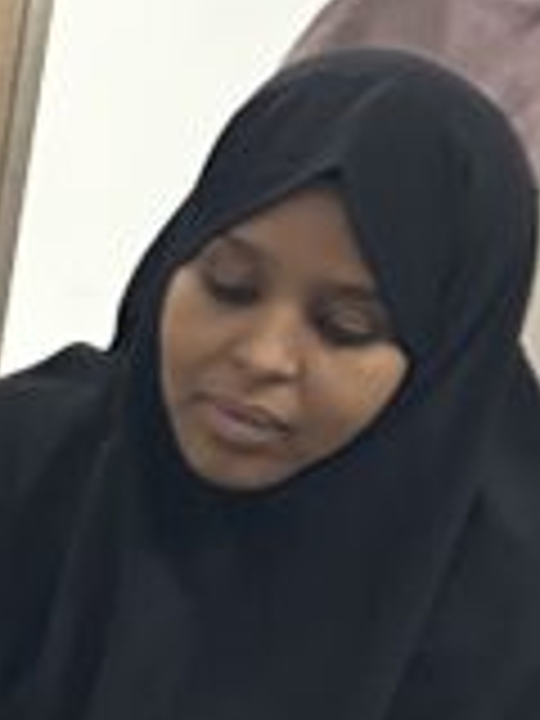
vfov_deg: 11.7
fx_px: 3453
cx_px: -828
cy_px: 765
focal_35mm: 166
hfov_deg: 8.1
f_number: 1.5
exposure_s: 1/60
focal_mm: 5.7
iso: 320
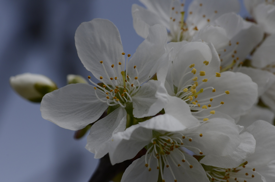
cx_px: 138
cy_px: 91
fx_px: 1200
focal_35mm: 158
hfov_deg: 13.1
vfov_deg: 8.7
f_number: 11
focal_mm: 105
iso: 400
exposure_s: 1/1000
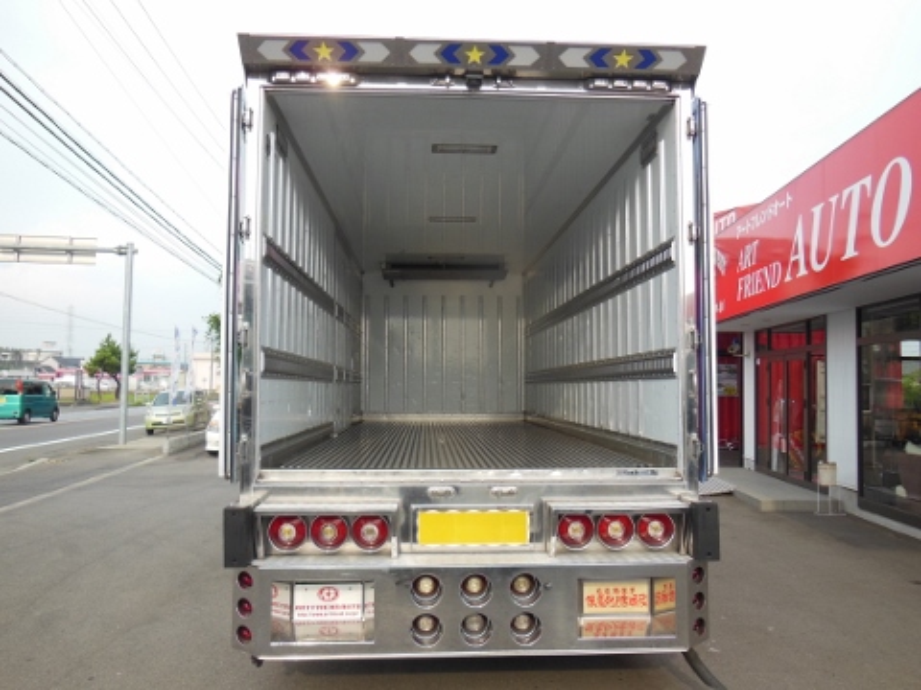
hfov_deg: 61.7
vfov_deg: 48.2
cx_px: 460
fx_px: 772
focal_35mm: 29
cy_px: 345
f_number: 3.7
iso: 125
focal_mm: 5.2
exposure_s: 1/320
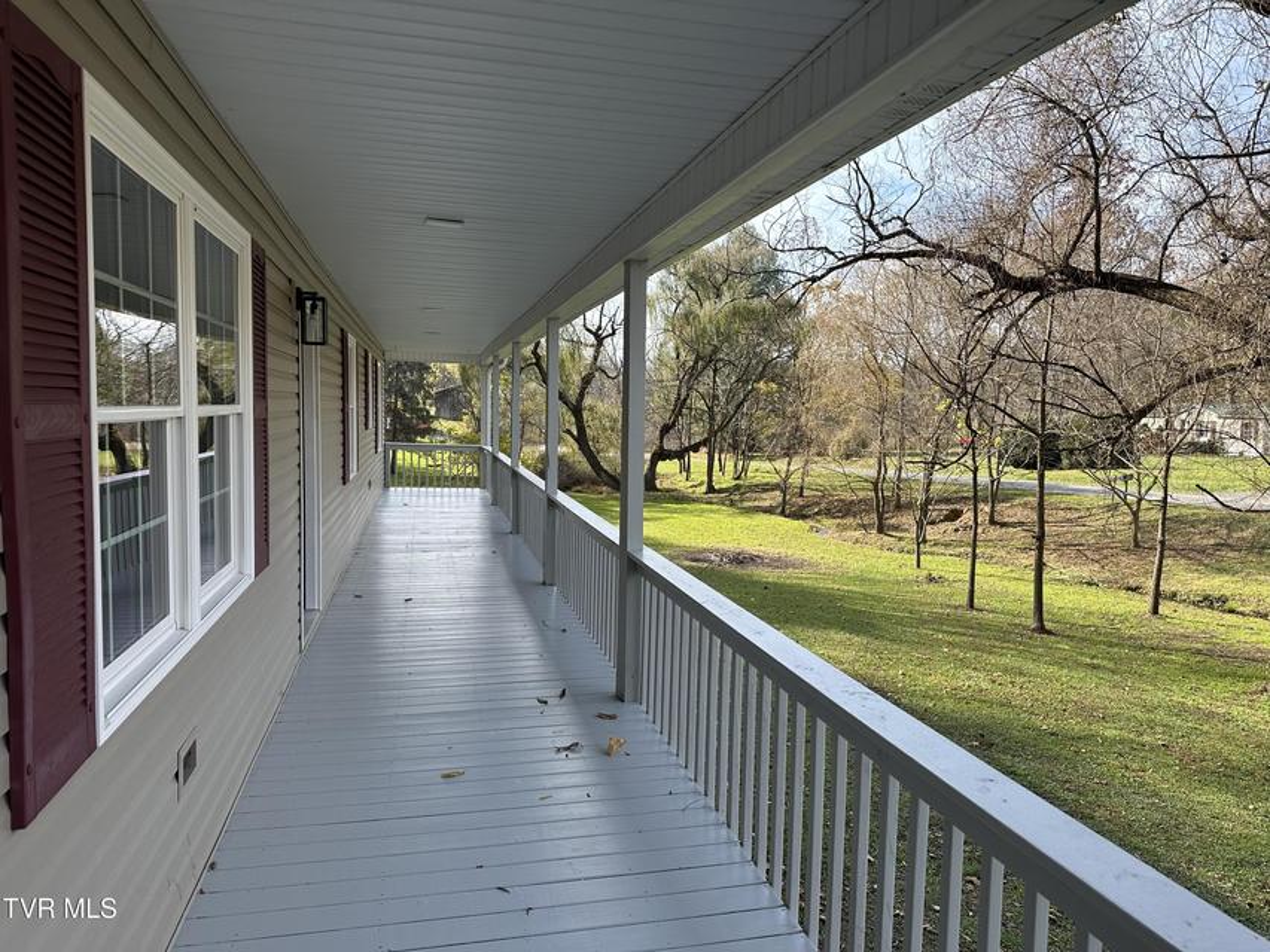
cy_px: 476
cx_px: 635
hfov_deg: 71.6
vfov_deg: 56.8
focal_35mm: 24
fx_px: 881
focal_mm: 6.86
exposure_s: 1/1131
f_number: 1.78
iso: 80
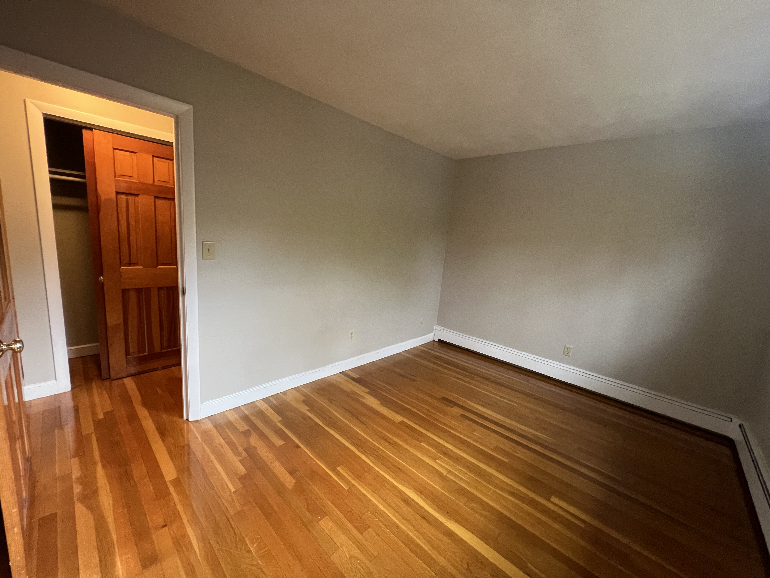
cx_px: 385
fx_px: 289
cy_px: 289
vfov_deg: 89.9
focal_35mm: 13
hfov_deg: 106.2
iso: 400
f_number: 1.8
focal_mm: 1.57
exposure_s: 1/60
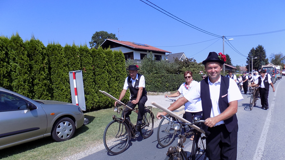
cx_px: 146
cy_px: 106
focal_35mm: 26
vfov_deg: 43.8
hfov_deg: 71.9
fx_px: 196
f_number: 3.1
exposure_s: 1/1250
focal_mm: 4
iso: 80
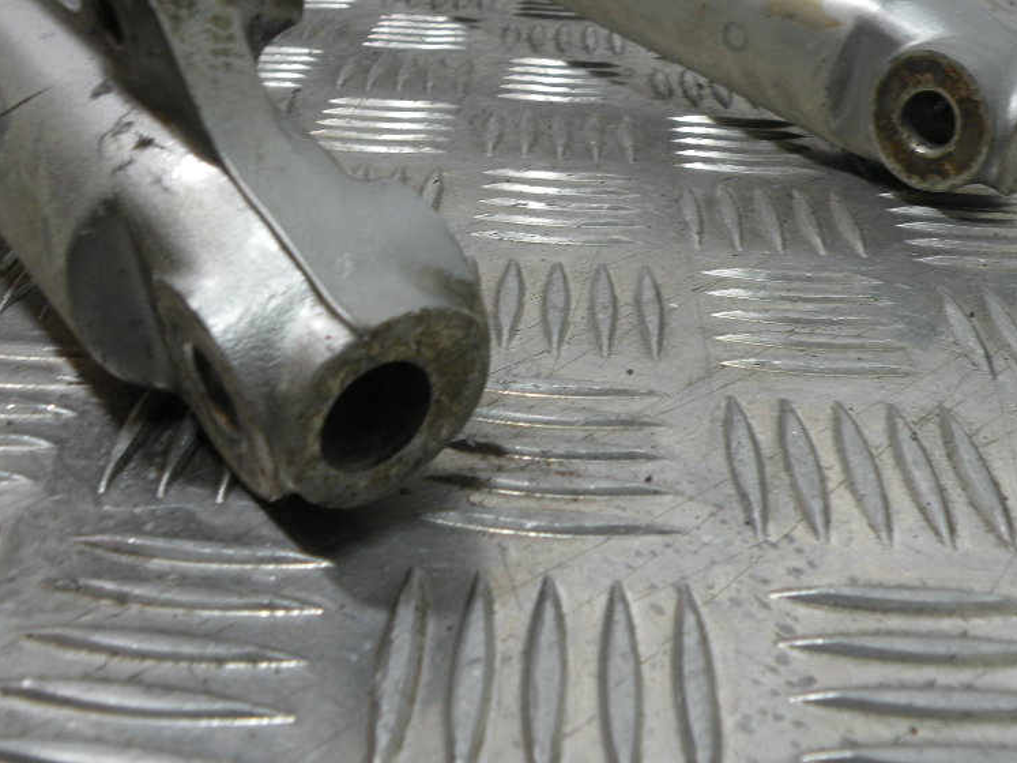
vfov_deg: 38.2
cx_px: 520
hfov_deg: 50.1
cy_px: 251
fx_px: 1087
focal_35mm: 37
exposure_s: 1/68
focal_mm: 4.7
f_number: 3.5
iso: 64
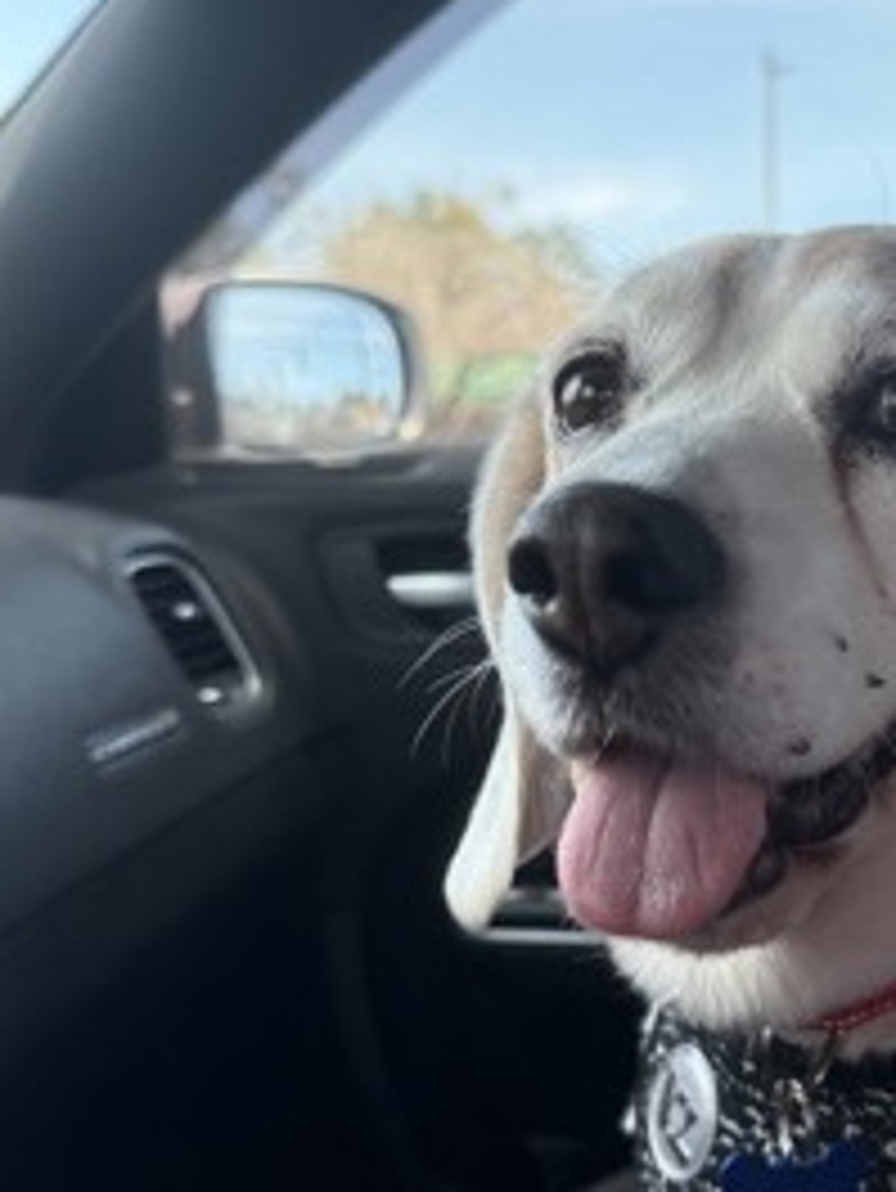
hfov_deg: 36.8
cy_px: 733
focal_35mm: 38
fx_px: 1310
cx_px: 673
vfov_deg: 48.6
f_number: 1.78
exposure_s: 1/260
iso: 100
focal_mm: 6.76
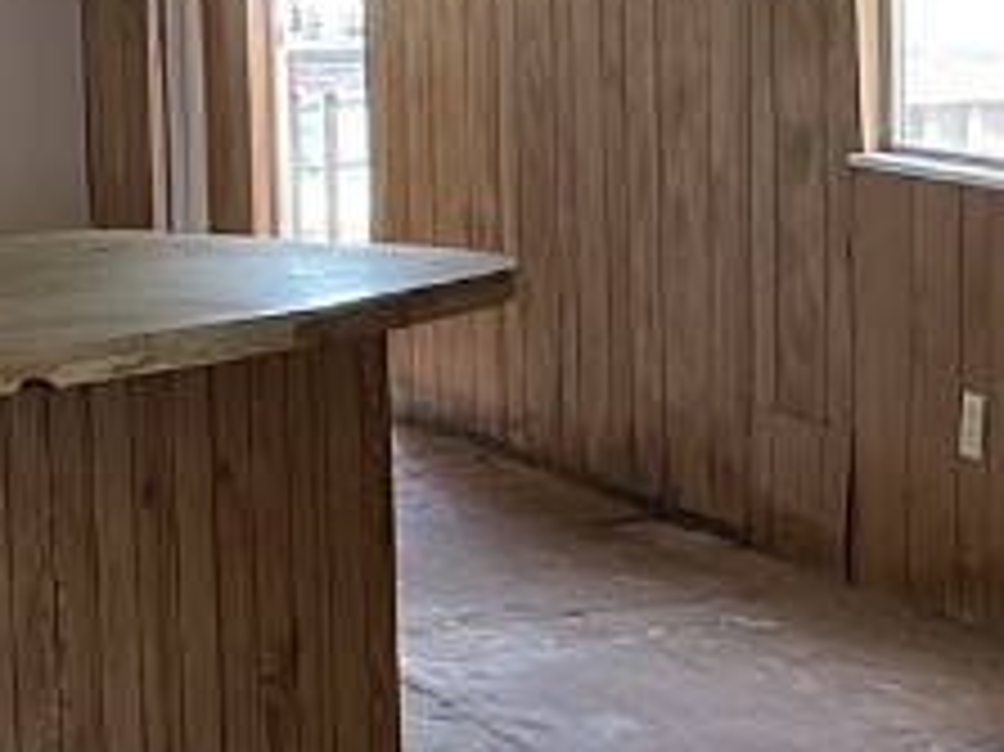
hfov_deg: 14.8
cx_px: 288
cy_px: 401
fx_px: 3855
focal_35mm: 133
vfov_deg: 11.1
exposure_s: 1/60
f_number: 1.8
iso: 50
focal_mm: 3
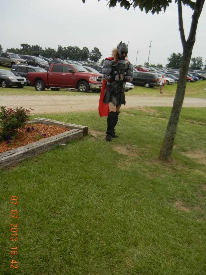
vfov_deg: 56.8
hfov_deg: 44.2
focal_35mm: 32
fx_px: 254
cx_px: 101
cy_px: 140
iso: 160
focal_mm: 5.4
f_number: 3.5
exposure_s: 1/794
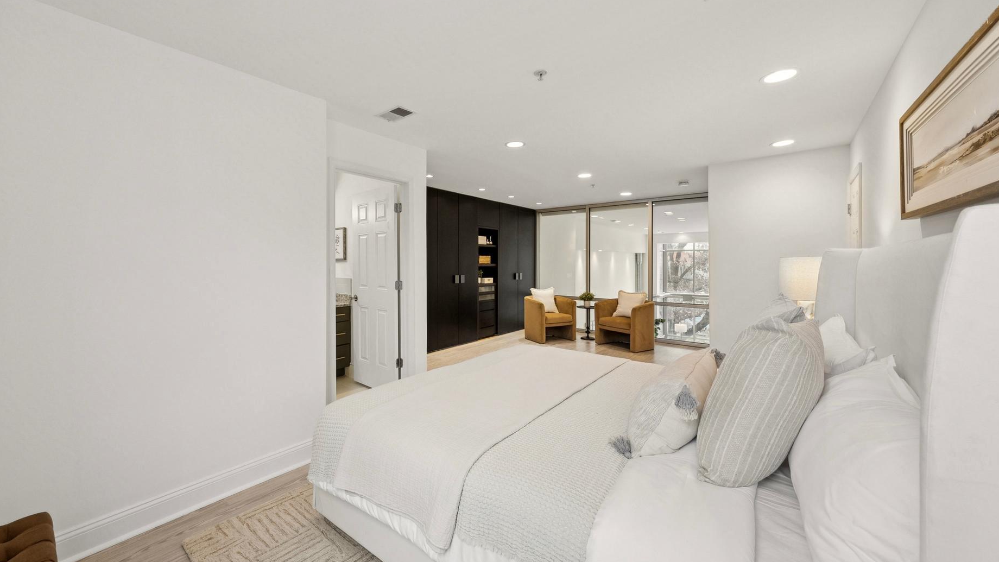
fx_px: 371
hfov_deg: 106.6
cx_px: 458
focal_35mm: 14
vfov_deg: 74.2
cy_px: 259
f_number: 7.1
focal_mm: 12
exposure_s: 1/60
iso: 640
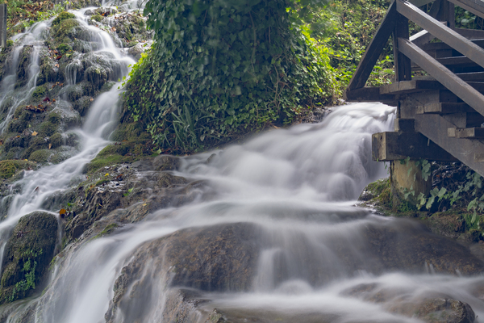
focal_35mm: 72
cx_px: 242
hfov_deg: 28.1
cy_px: 162
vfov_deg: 18.9
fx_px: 968
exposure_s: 5
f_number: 8
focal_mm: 48
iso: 100
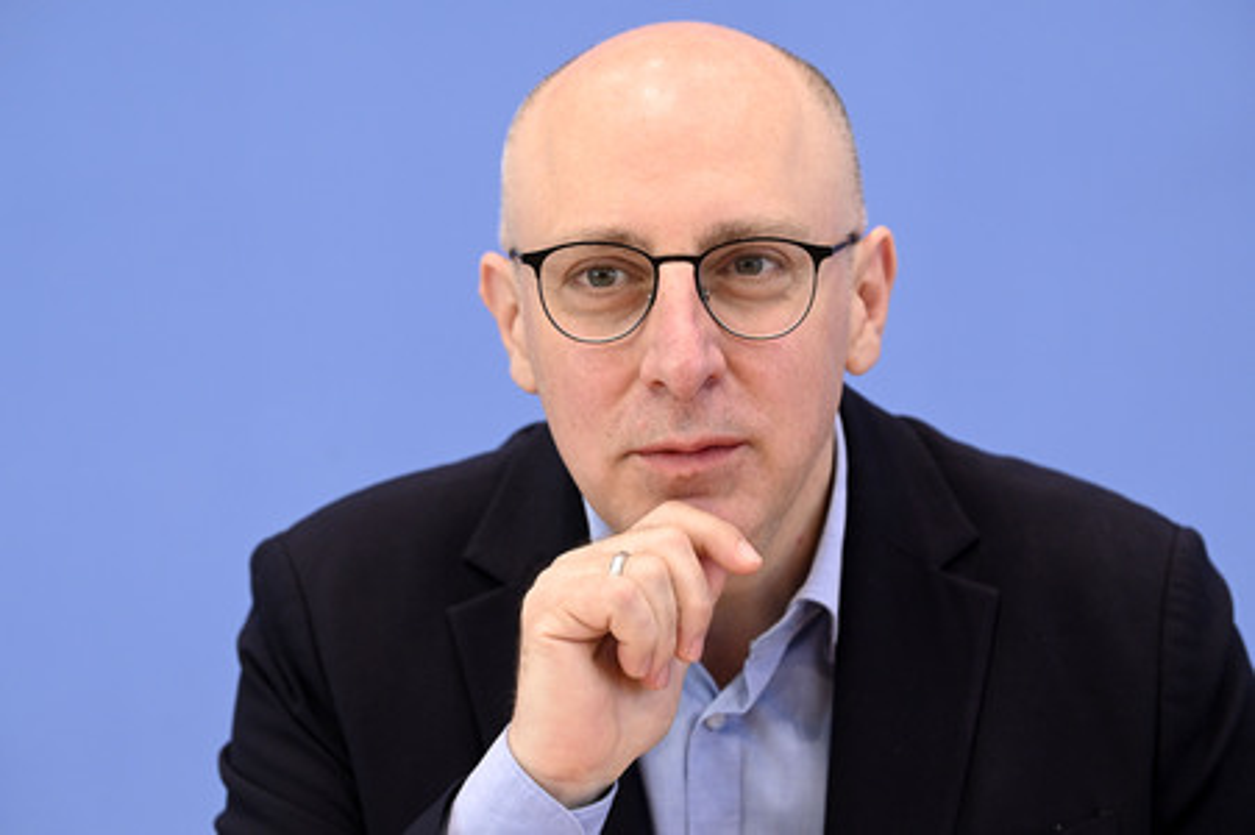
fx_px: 5748
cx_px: 628
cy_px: 418
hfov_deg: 12.5
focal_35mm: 165
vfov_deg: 8.3
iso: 3200
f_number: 5
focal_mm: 165
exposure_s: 1/500
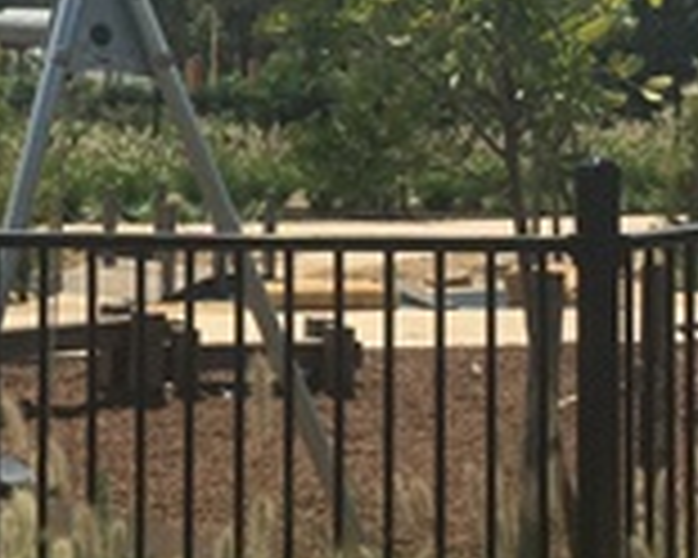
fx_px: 2417
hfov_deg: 16.1
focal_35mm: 117
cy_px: -32
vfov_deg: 13.0
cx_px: 23
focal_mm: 4.15
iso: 40
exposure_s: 1/4566
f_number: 2.2
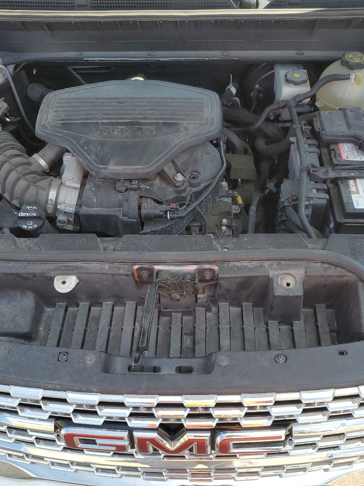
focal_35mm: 35
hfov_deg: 40.6
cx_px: 197
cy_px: 242
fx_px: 491
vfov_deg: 52.6
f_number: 1.5
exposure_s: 1/714
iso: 50
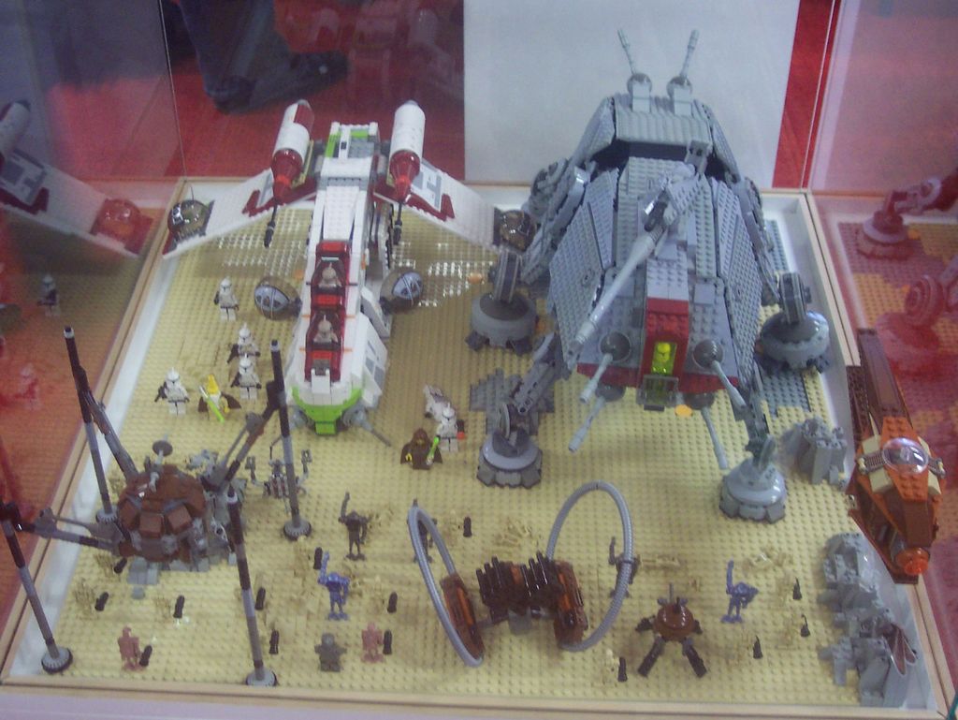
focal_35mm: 38
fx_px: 1052
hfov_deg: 49.0
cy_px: 360
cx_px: 479
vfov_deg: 37.8
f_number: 2.8
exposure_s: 1/10
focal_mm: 8
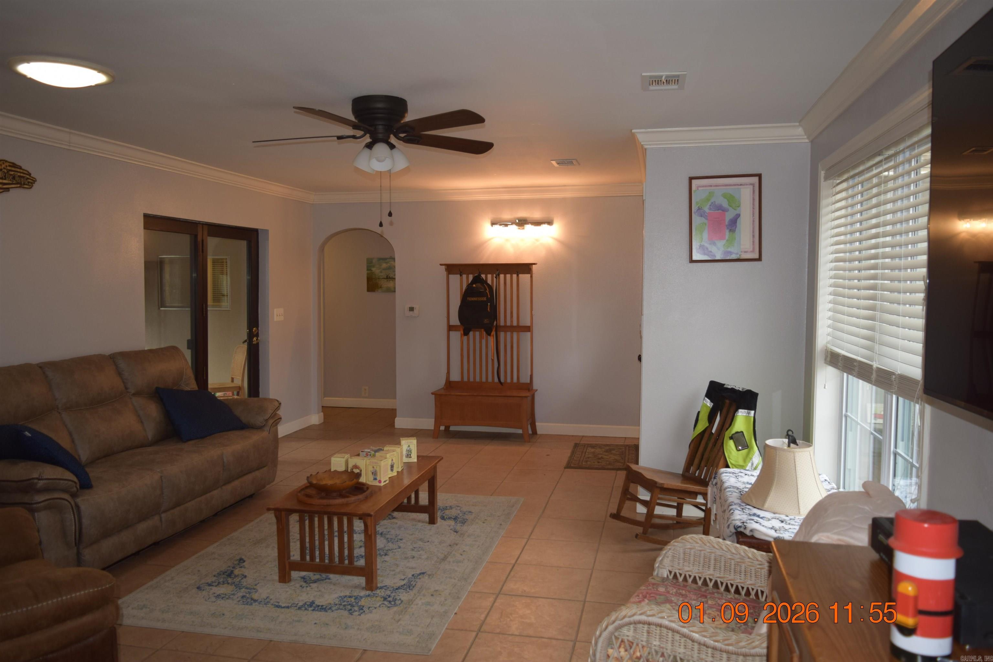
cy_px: 331
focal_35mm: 27
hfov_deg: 67.4
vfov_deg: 47.9
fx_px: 745
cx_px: 496
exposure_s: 1/80
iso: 400
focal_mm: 18
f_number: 3.5
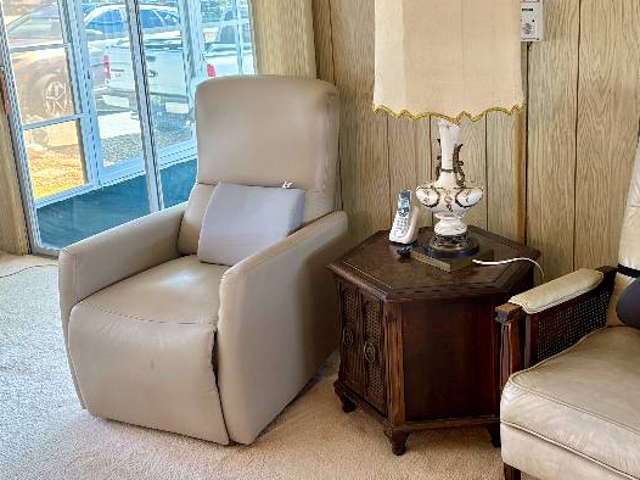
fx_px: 776
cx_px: 423
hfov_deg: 44.2
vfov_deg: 34.1
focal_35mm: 42
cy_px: 176
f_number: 1.6
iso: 250
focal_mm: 5.96
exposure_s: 1/60
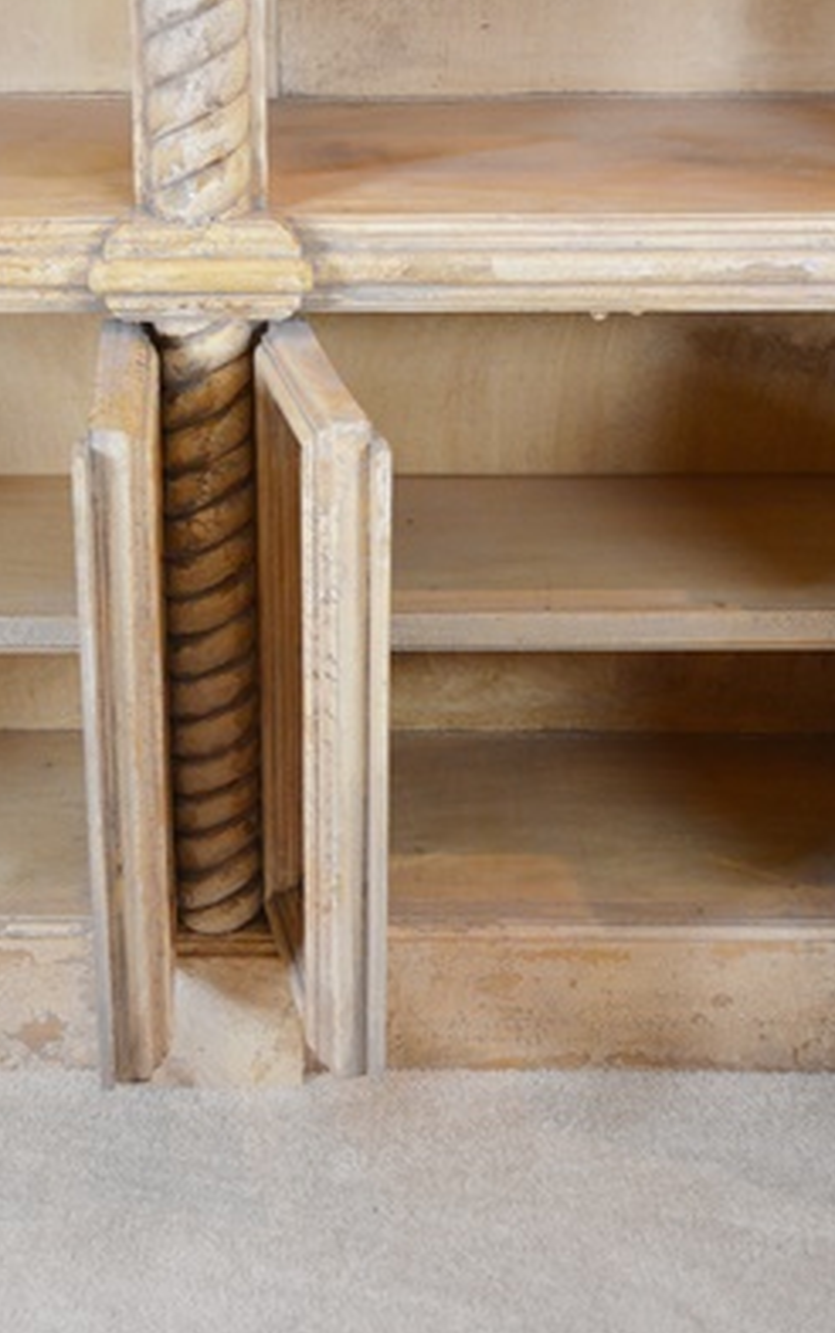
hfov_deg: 18.5
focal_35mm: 70
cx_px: 238
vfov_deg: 29.4
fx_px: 2546
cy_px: 658
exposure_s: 1/40
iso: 800
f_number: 4.5
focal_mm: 30
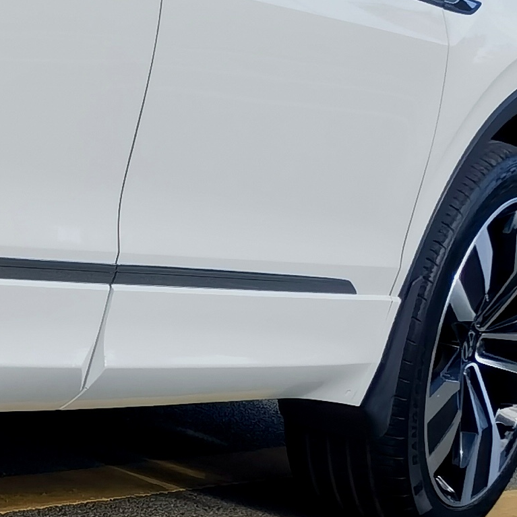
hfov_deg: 7.1
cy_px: -13
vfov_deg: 7.4
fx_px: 3988
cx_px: -654
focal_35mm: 236
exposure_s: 1/2268
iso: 50
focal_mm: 6.67
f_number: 1.9
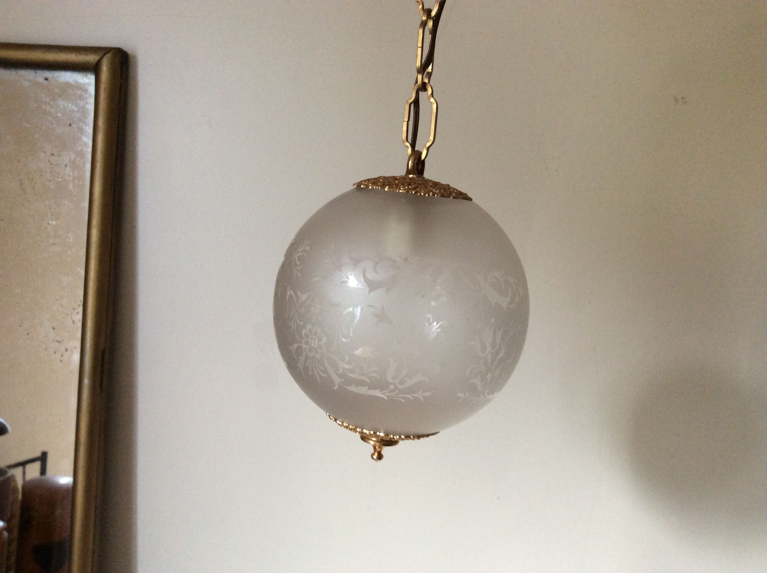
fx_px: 708
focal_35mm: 32
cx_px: 384
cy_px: 286
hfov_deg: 56.9
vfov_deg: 44.1
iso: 125
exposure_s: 1/25
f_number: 2.4
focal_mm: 3.3
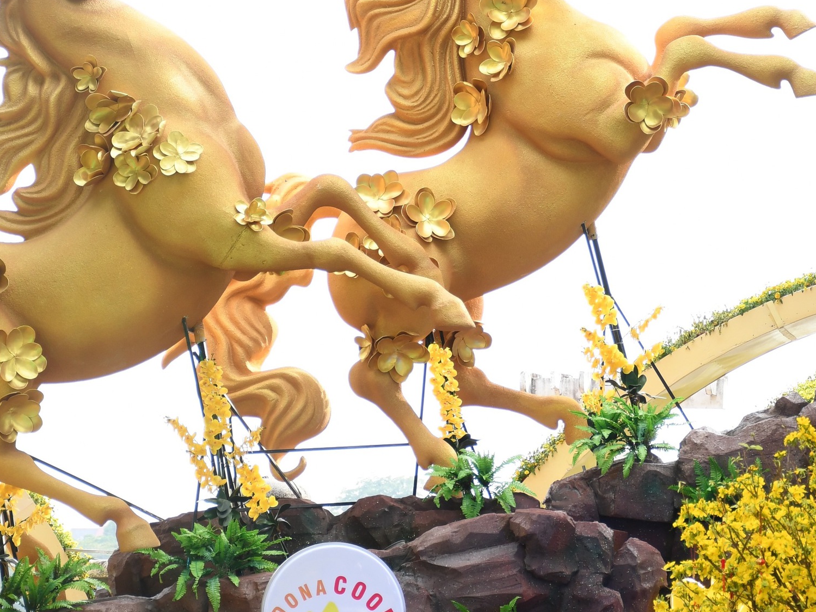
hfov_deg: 11.0
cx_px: 472
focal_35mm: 179
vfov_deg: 8.3
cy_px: 210
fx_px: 4219
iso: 250
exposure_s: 1/200
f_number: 5
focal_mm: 62
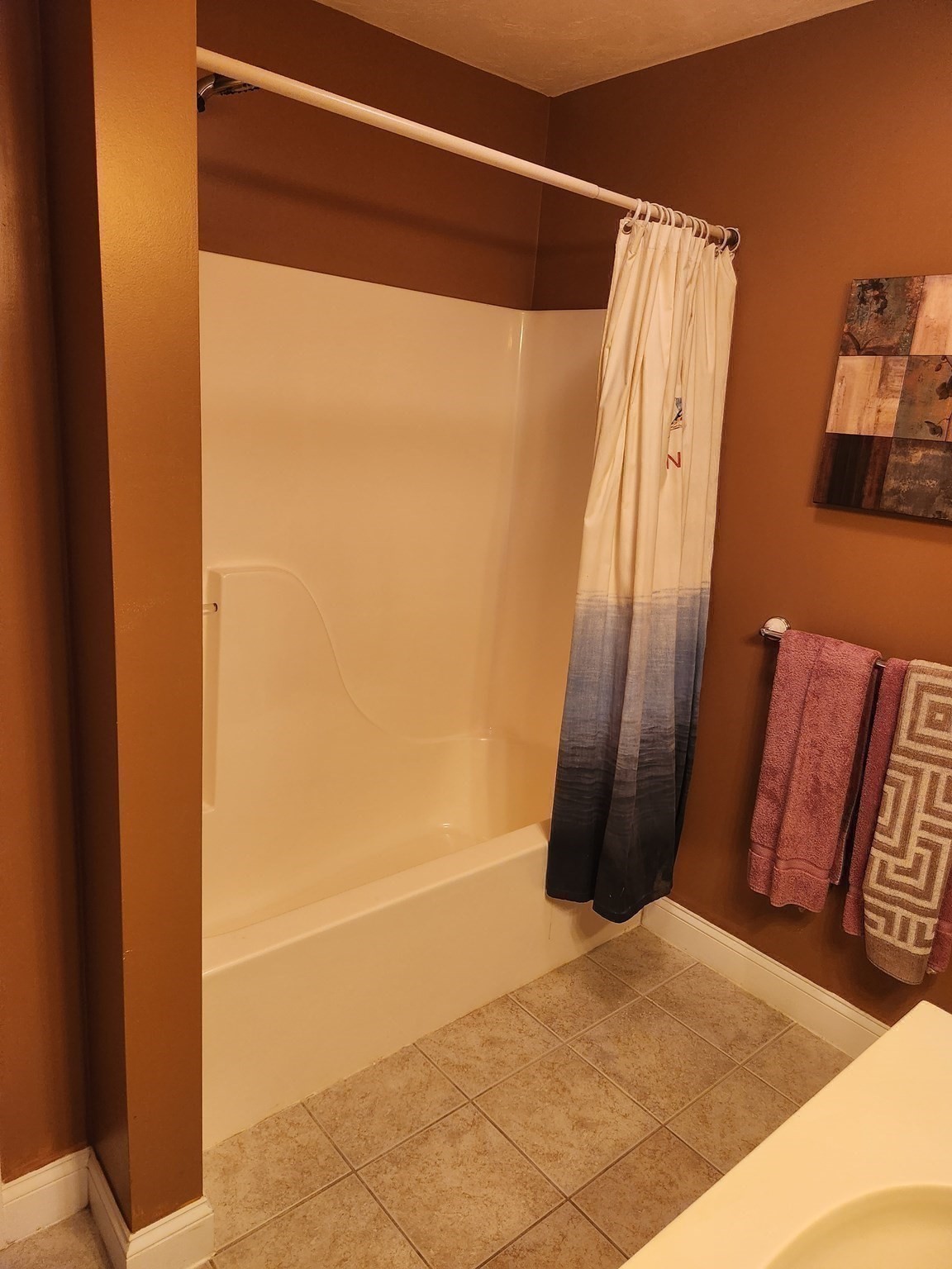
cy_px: 634
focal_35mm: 23
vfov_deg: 73.9
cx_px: 476
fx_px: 843
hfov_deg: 58.9
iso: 400
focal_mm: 5.4
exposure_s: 1/120
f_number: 1.8
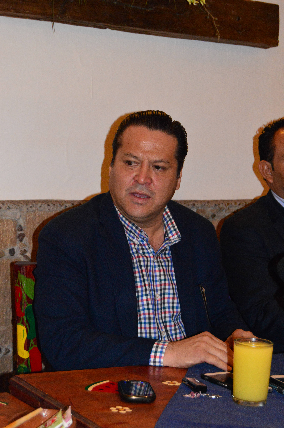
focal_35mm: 68
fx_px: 800
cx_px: 142
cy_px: 214
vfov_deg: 29.9
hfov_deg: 20.1
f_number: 5.6
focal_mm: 45
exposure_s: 1/40
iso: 3200
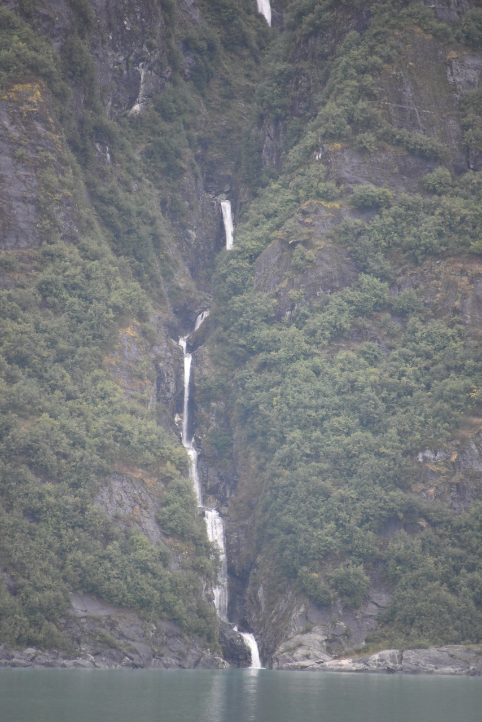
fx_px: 6021
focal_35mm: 300
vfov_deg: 6.9
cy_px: 361
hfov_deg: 4.6
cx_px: 241
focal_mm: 300
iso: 3600
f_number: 5.6
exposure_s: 1/640
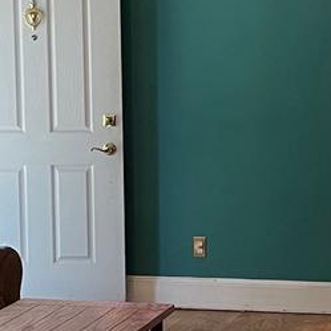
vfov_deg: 13.1
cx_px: 266
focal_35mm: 133
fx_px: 1439
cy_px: 253
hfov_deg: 13.1
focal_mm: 4.2
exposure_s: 1/60
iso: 200
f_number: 1.6
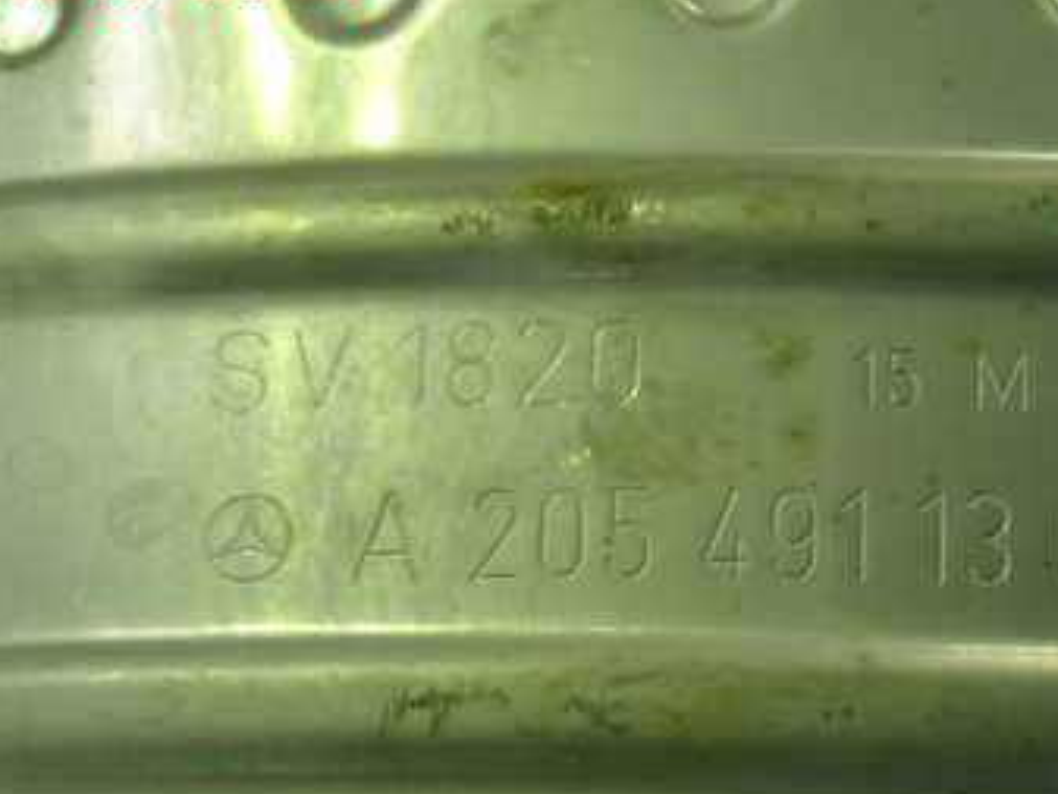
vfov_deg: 20.0
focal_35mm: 73
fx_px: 2232
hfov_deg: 26.5
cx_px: 728
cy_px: 640
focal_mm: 7.31
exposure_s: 1/40
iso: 250
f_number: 2.8
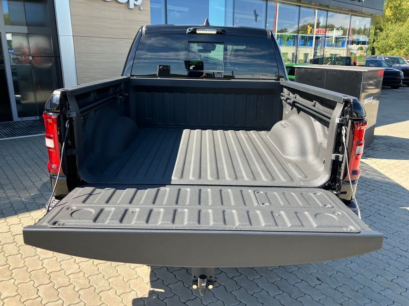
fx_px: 331
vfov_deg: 49.7
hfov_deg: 63.4
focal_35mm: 28
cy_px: 153
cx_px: 204
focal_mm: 3.99
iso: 32
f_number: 1.8
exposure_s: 1/368
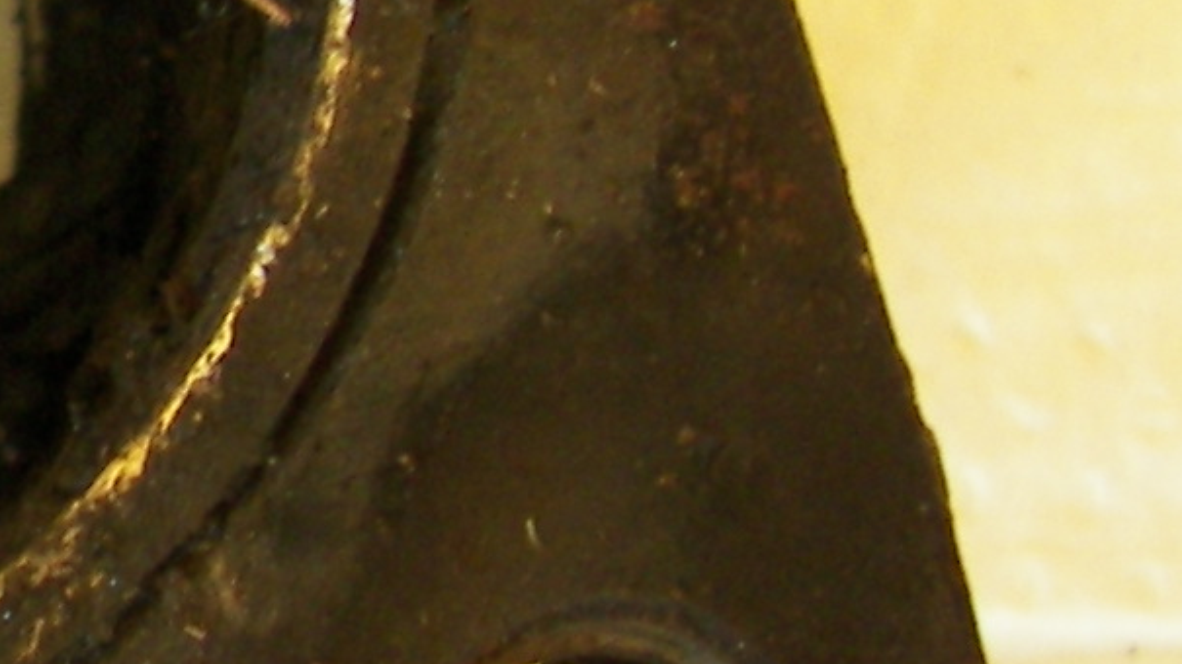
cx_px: -613
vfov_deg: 7.1
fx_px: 5264
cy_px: -217
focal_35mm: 168
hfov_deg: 12.2
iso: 100
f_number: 2.8
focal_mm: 6
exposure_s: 1/20
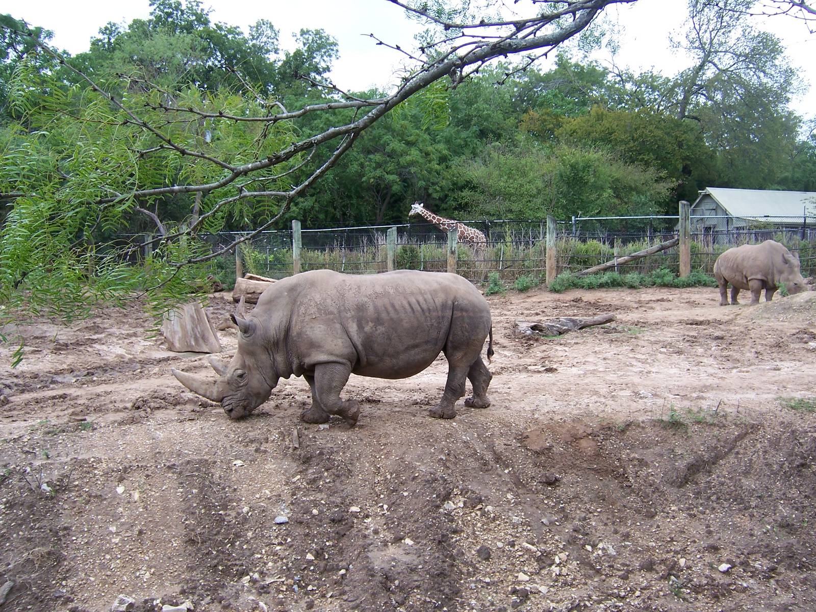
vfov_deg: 42.9
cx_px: 408
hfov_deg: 55.4
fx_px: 778
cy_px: 306
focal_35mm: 33
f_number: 3.4
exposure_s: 1/250
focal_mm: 5.5
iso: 80
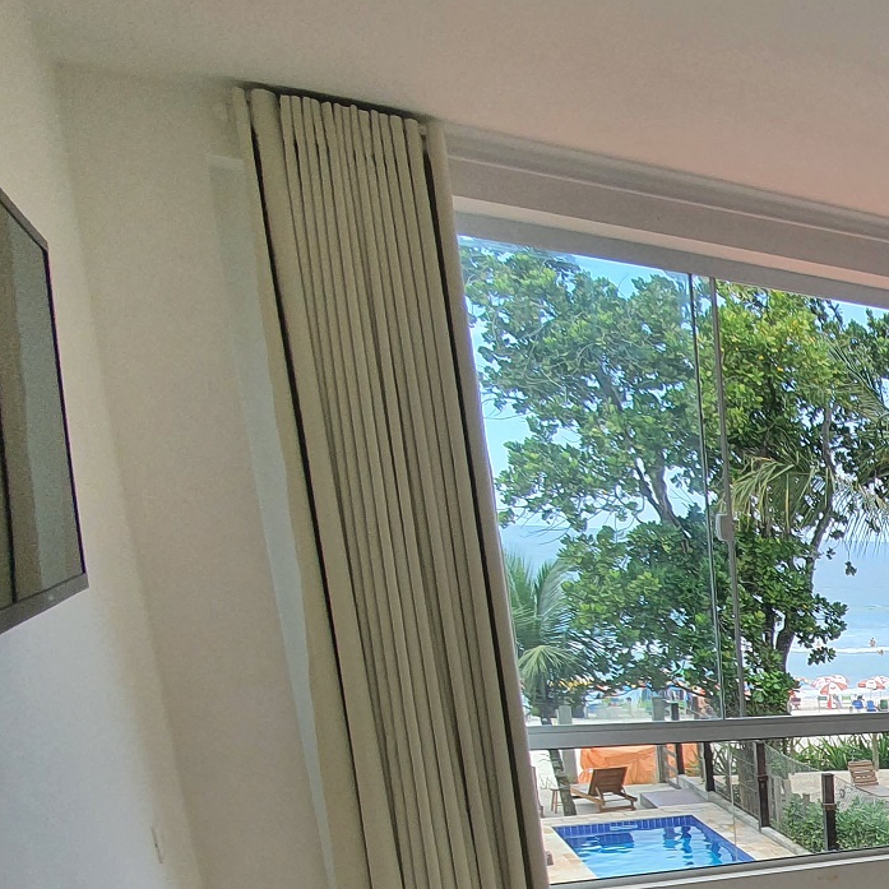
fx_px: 1104
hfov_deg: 31.8
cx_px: 1193
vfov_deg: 38.5
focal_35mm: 38
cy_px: 904
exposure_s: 1/203
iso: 50
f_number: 2.2
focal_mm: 1.8
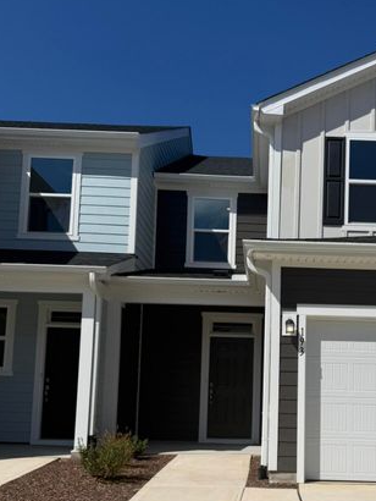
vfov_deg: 47.0
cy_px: 340
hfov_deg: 36.1
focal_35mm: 39
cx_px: 280
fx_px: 564
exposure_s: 1/11905
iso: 80
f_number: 1.78
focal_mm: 6.76
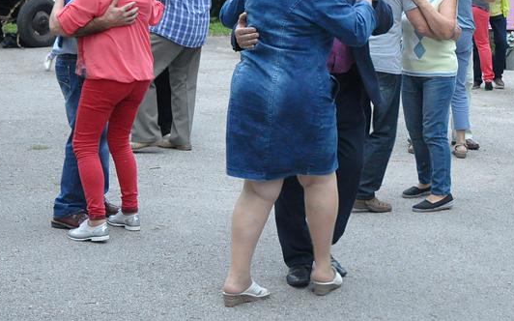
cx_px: 381
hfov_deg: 24.7
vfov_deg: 15.6
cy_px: 55
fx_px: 1162
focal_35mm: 83
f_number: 4.2
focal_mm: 34
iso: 2500
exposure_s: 1/80
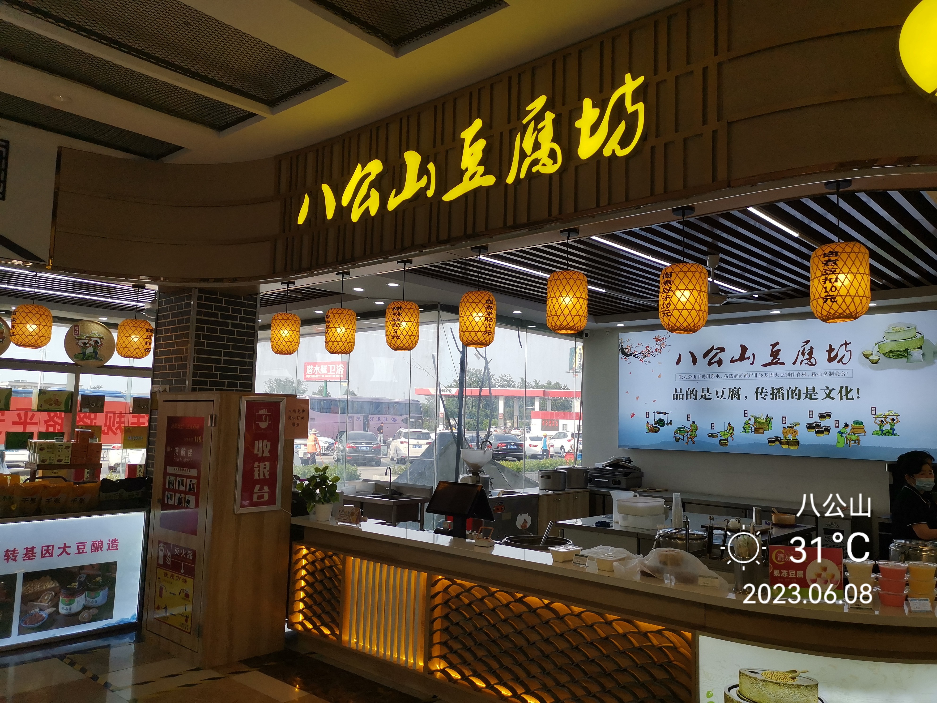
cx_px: 468
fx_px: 731
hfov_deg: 65.3
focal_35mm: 27
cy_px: 352
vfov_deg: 51.4
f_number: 1.8
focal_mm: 4.75
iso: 50
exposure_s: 1/573
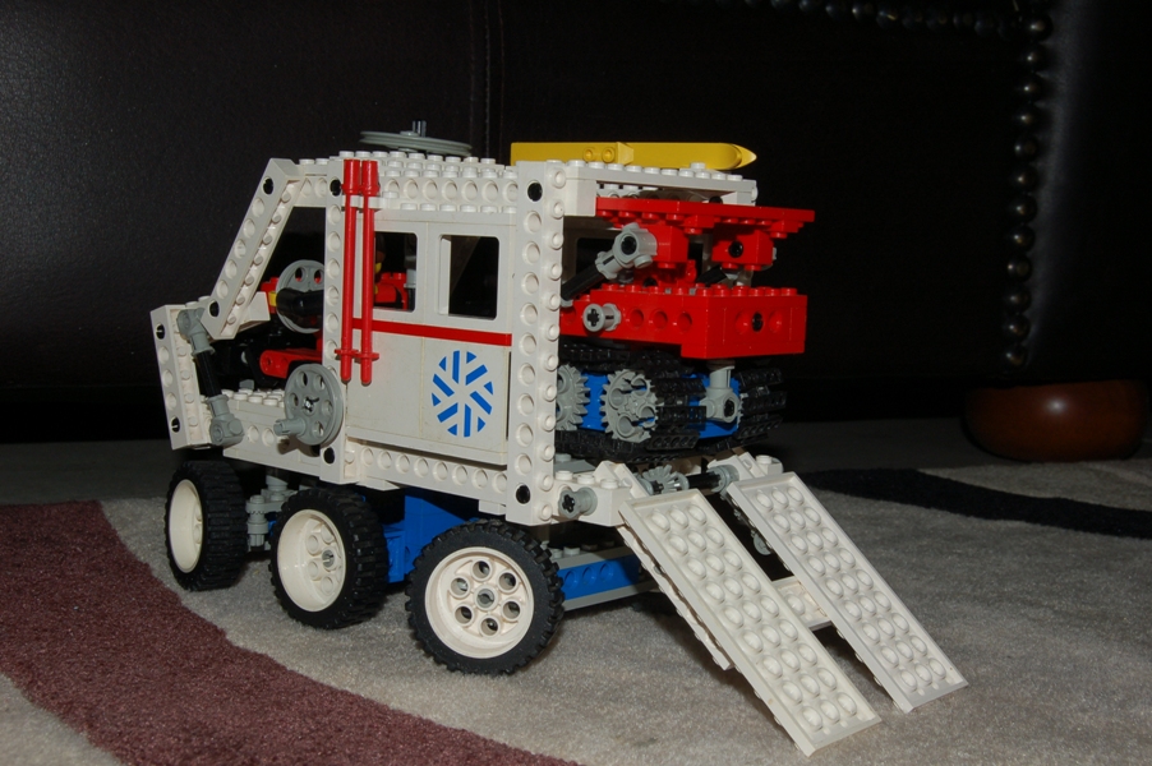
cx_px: 576
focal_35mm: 48
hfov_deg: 41.1
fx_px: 1535
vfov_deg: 28.0
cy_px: 383
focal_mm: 32
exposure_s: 1/60
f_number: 16
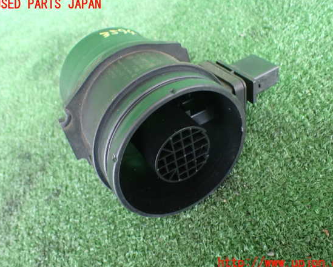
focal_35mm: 32
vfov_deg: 45.8
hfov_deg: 55.7
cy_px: 134
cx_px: 173
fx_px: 315
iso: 1000
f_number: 2.3
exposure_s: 1/30
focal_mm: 5.4
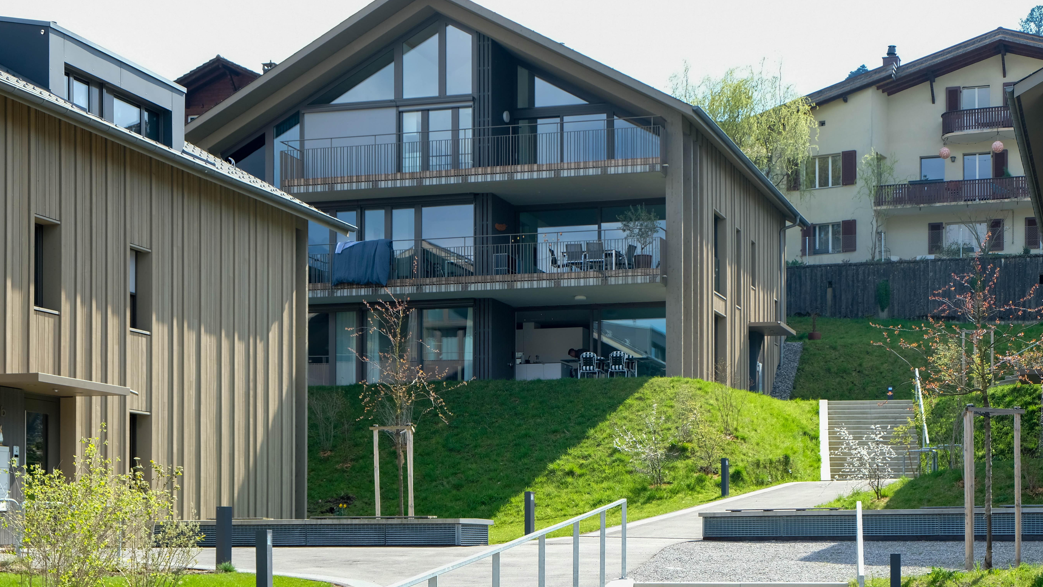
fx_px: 1576
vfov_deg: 21.1
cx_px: 531
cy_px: 344
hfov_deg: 36.6
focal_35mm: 57
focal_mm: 32.9
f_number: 5.6
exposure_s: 1/220
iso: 200
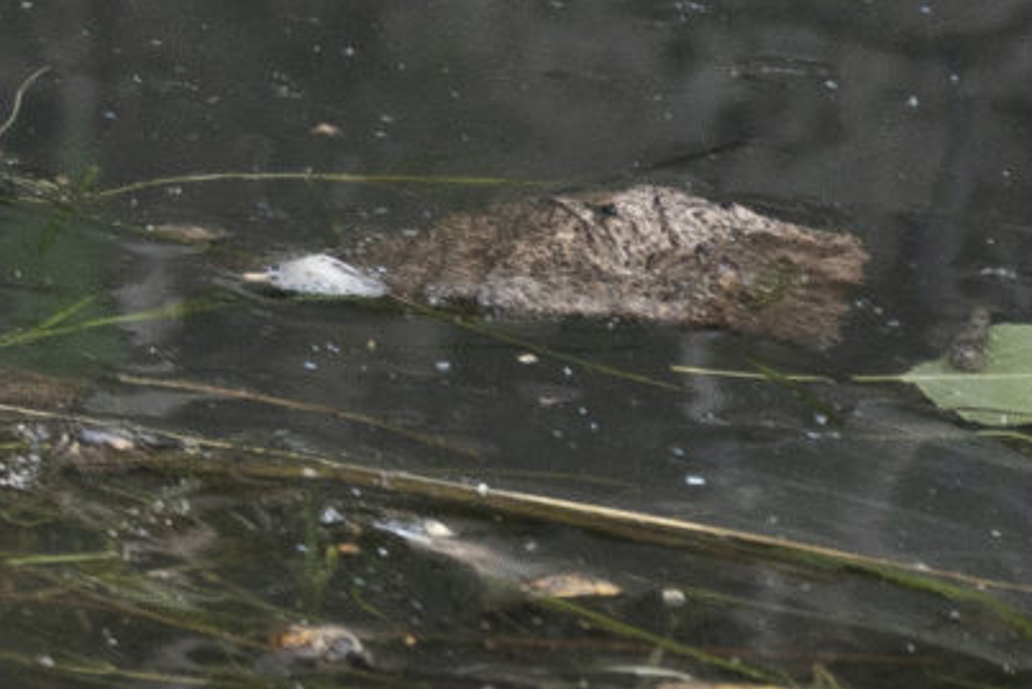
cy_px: -234
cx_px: -1375
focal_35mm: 2381
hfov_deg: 0.9
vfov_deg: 0.6
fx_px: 68276
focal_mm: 250
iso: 400
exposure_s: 1/160
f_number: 6.3
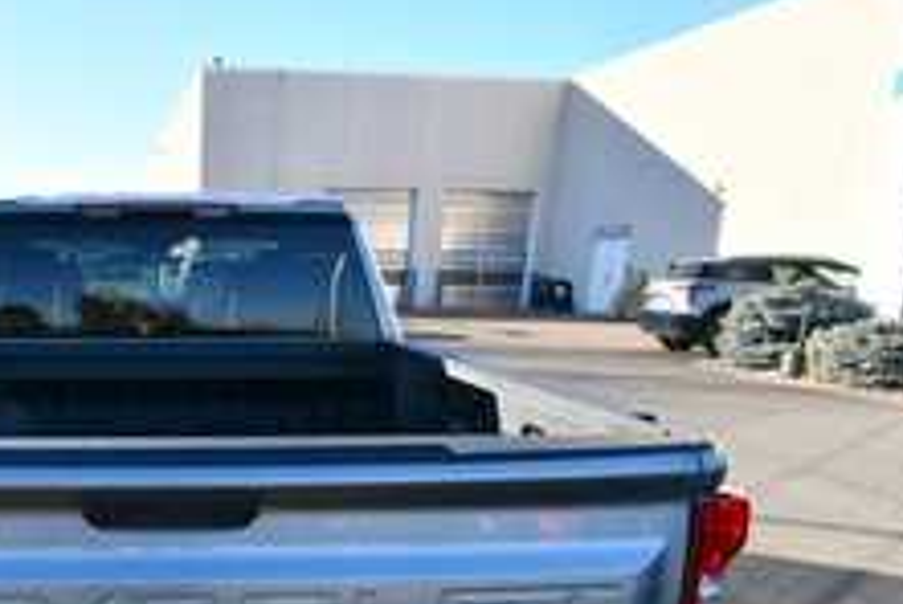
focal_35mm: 38
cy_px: 504
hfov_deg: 47.8
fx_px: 954
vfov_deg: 33.9
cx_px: 180
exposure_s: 1/250
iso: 200
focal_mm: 14
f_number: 7.1
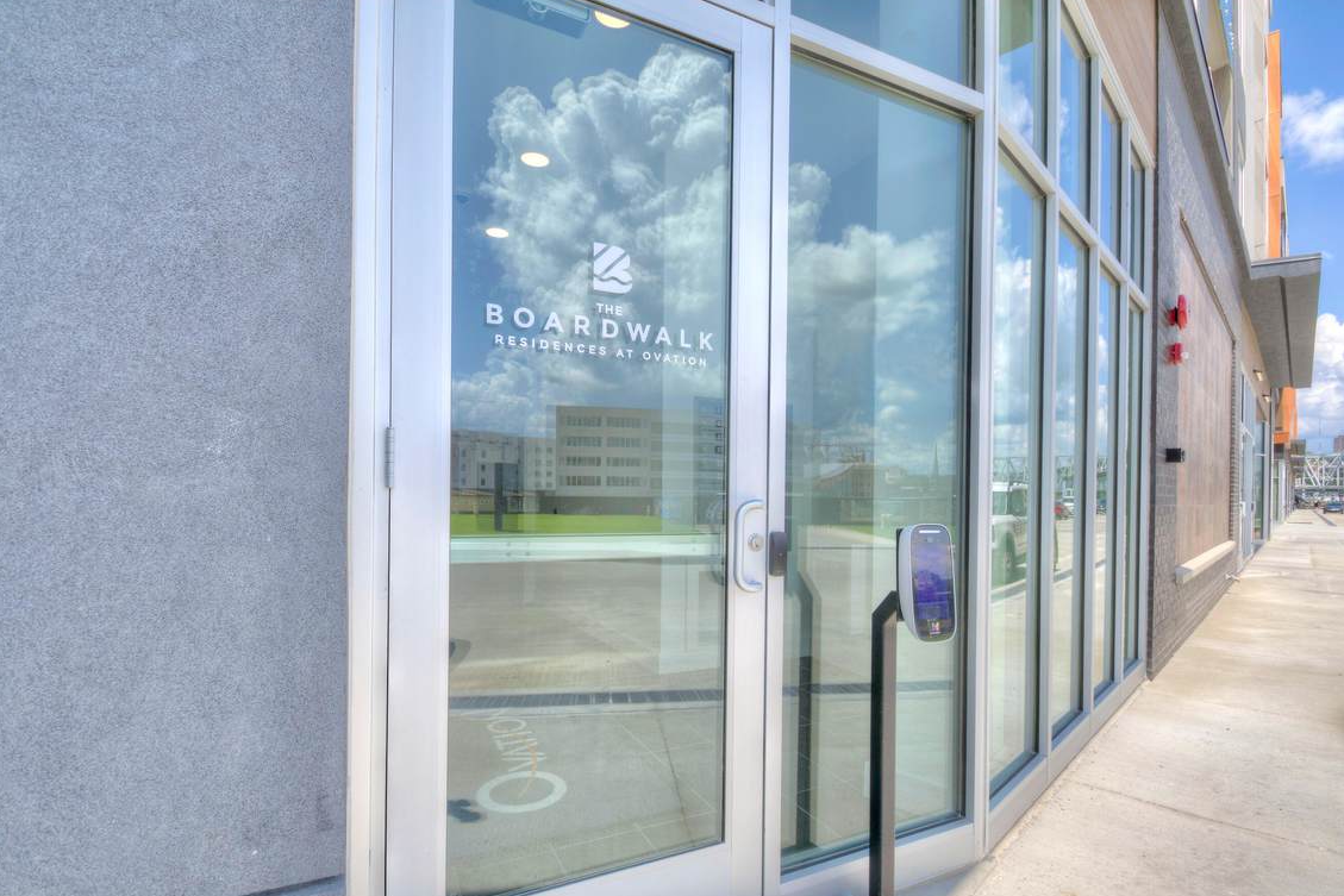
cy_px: 497
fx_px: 635
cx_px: 699
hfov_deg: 93.2
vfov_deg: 70.2
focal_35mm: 17
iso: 100
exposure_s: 1/160
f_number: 11
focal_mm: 10
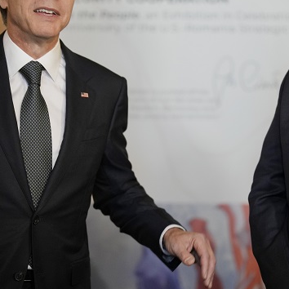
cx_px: 212
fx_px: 1133
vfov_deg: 14.5
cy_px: 123
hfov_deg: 14.5
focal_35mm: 120
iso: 1000
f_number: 1.2
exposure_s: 1/320
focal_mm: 50
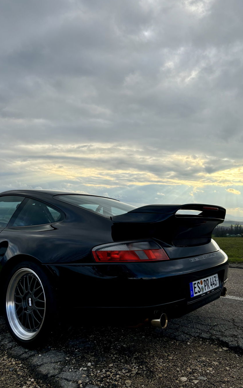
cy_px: 196
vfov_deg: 66.5
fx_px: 297
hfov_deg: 44.5
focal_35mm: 28
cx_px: 133
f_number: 1.6
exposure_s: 1/2062
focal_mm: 5.96
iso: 50
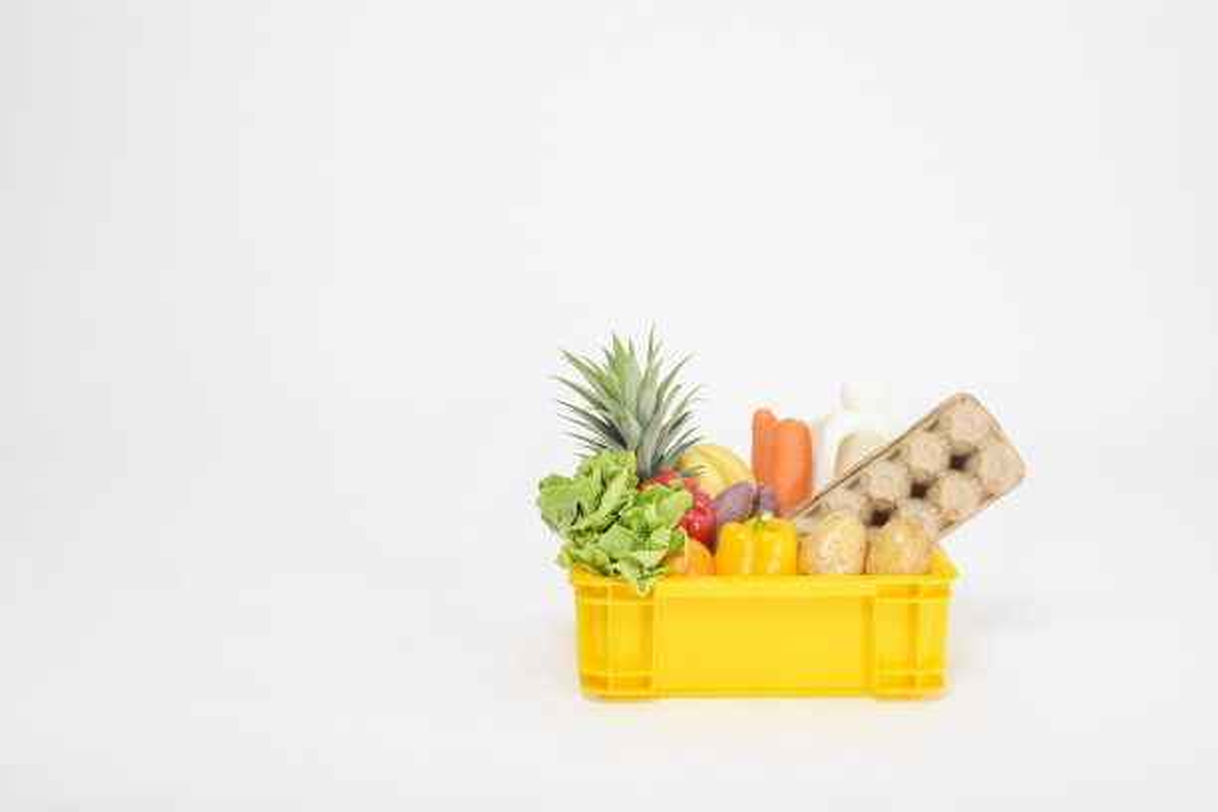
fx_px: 1692
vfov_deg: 27.0
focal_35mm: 50
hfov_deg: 39.6
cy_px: 406
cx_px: 609
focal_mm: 50
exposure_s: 1/160
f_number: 8
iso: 200
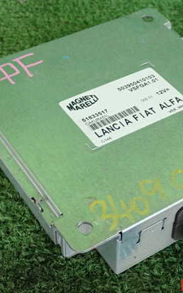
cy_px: 134
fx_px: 582
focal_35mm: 73
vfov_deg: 28.2
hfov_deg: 17.8
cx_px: 128
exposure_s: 1/125
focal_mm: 8.4
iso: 640
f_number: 3.1
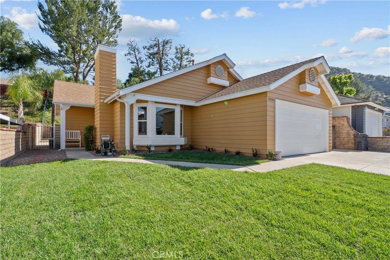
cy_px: 130
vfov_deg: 73.8
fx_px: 173
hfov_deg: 96.7
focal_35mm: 16
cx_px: 195
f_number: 9
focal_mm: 16
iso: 250
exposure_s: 1/320
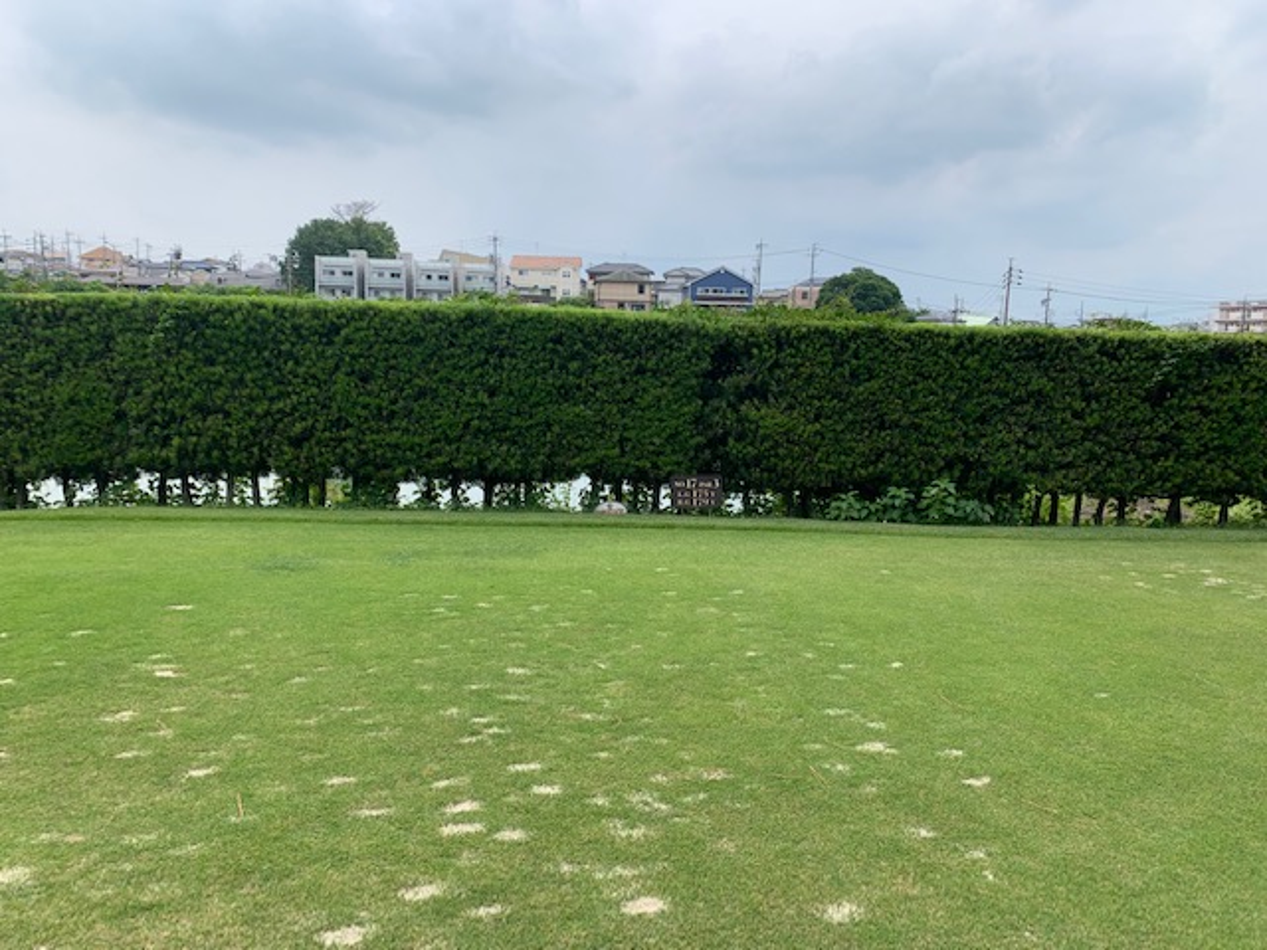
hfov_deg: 67.3
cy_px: 475
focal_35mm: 26
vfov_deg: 53.1
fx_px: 952
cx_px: 634
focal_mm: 4.25
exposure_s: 1/1149
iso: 25
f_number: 1.8
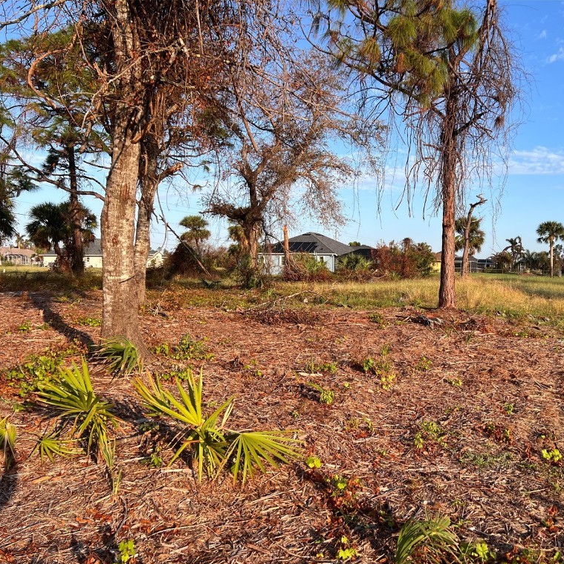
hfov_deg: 51.8
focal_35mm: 31
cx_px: 362
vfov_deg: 52.5
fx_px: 571
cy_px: 285
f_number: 1.5
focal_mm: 5.7
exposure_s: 1/2353
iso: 50
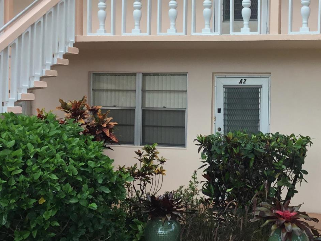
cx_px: 251
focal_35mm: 67
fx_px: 621
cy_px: 108
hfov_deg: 28.4
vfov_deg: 21.9
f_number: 2.4
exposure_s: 1/351
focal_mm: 3.3
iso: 25
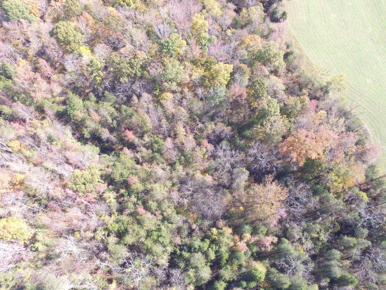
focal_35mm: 20
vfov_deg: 66.0
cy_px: 145
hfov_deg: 81.7
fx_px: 223
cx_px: 193
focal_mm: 3.61
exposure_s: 1/171
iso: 100
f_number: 2.8
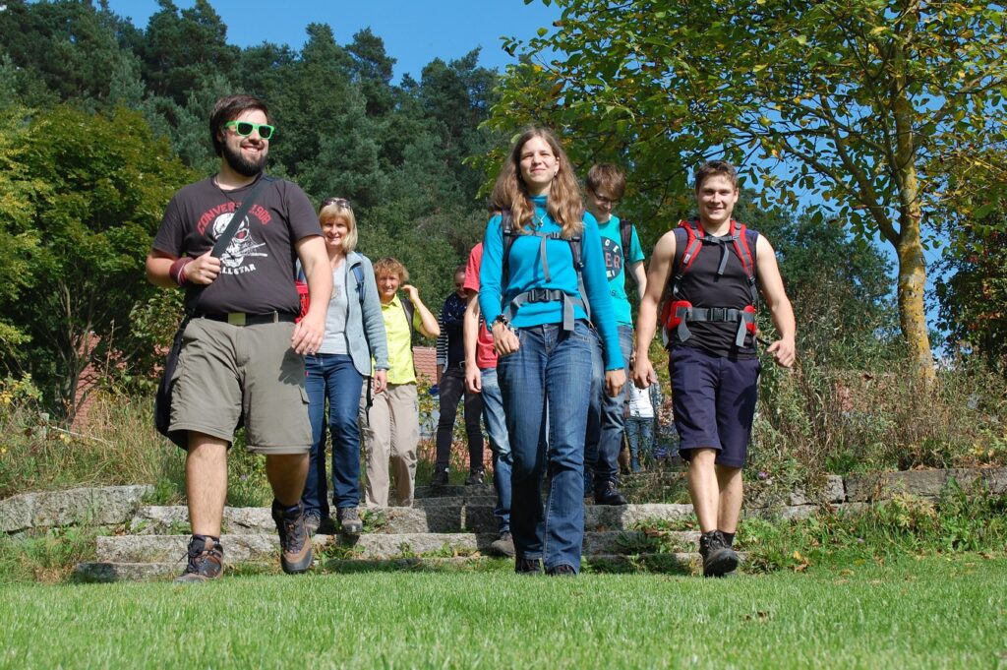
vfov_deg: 25.7
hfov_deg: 37.9
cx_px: 504
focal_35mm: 52
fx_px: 1467
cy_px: 335
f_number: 8
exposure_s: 1/250
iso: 200
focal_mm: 35
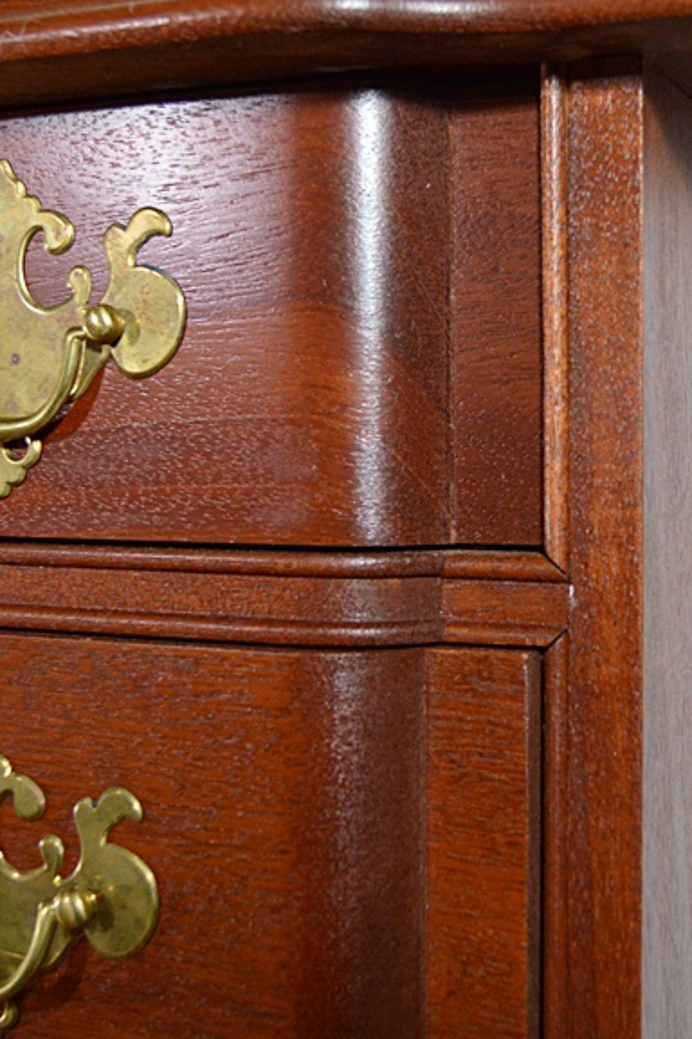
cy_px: 448
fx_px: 1499
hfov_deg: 25.9
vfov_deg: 38.1
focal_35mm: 52
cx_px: 409
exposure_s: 1/60
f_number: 3.5
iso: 900
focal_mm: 20
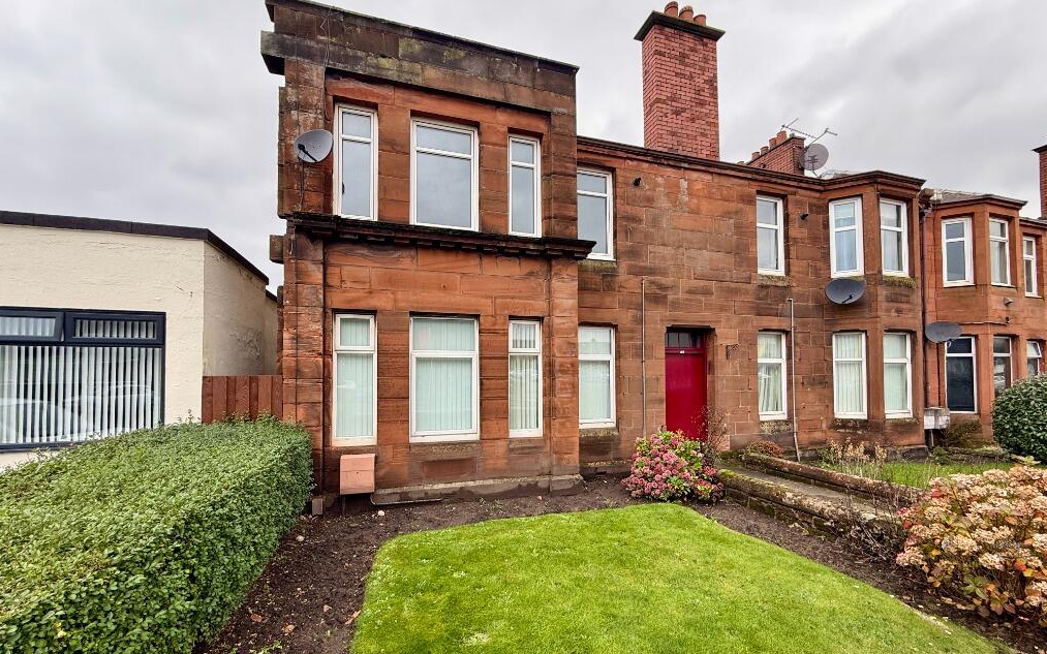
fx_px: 428
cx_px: 527
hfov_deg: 101.5
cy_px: 365
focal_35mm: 15
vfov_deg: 74.5
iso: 50
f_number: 2.2
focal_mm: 2.22
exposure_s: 1/103
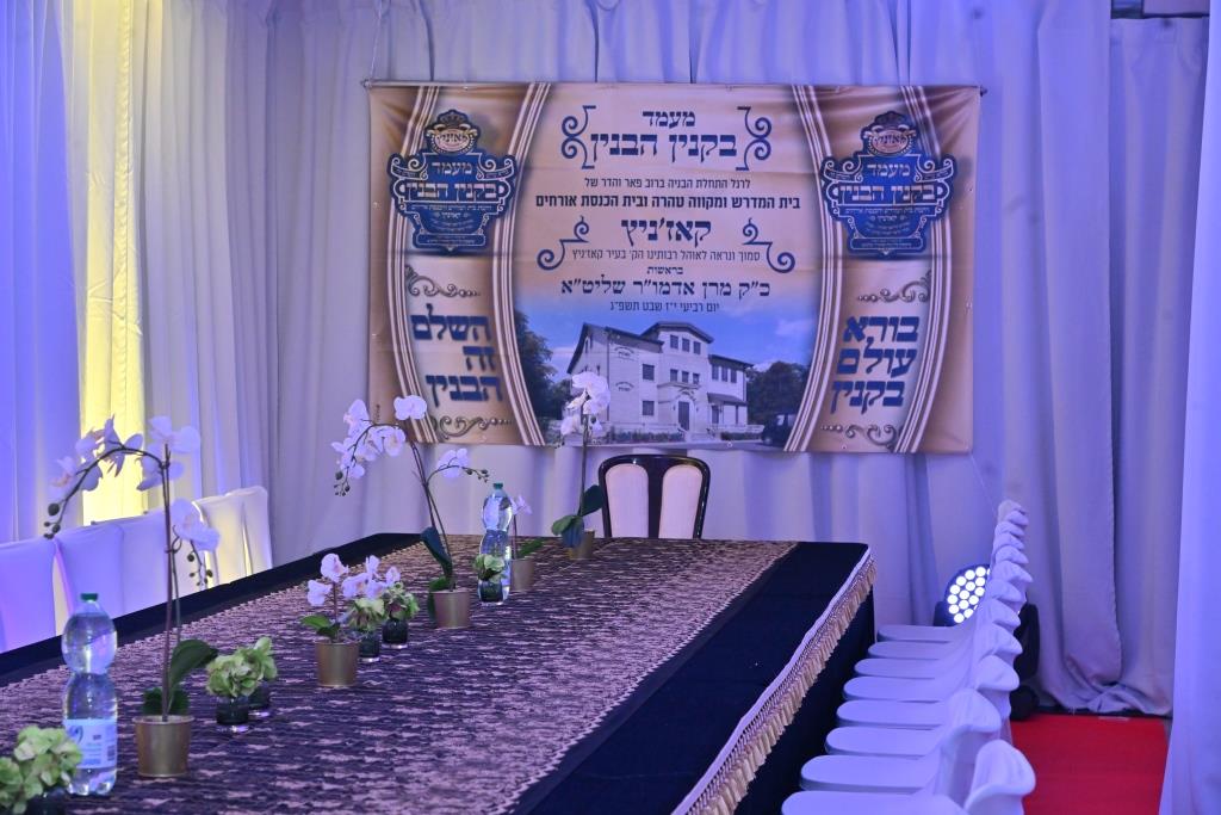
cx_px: 610
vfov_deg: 16.7
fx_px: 2781
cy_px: 408
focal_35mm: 82
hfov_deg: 24.8
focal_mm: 82
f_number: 8
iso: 1600
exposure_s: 1/200
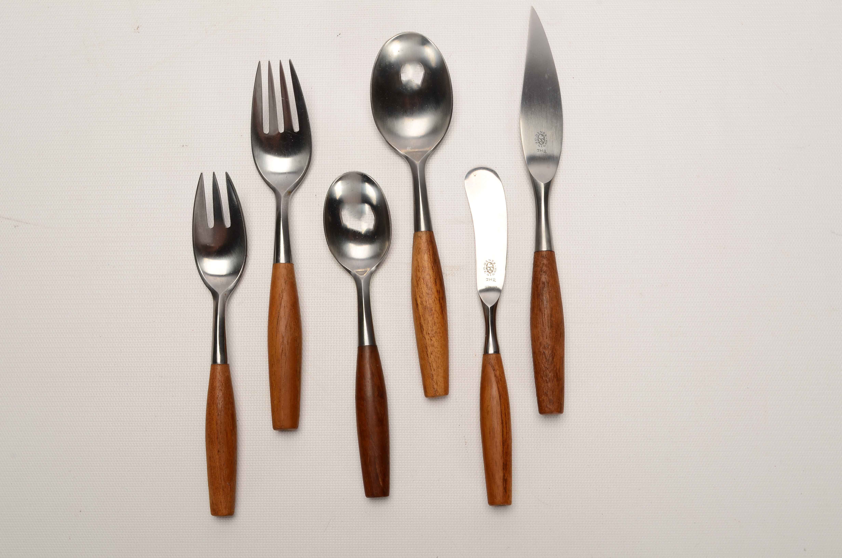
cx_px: 421
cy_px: 279
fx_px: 1120
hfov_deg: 41.2
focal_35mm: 48
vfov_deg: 28.0
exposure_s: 1/160
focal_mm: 32
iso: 100
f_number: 18
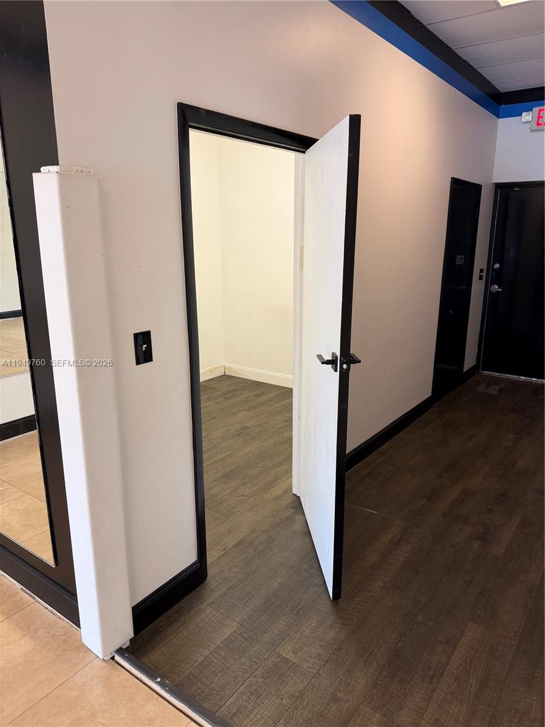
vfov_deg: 71.6
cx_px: 272
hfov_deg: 56.8
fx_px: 504
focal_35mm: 24
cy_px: 364
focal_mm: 6.76
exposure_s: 1/120
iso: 160
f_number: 1.78
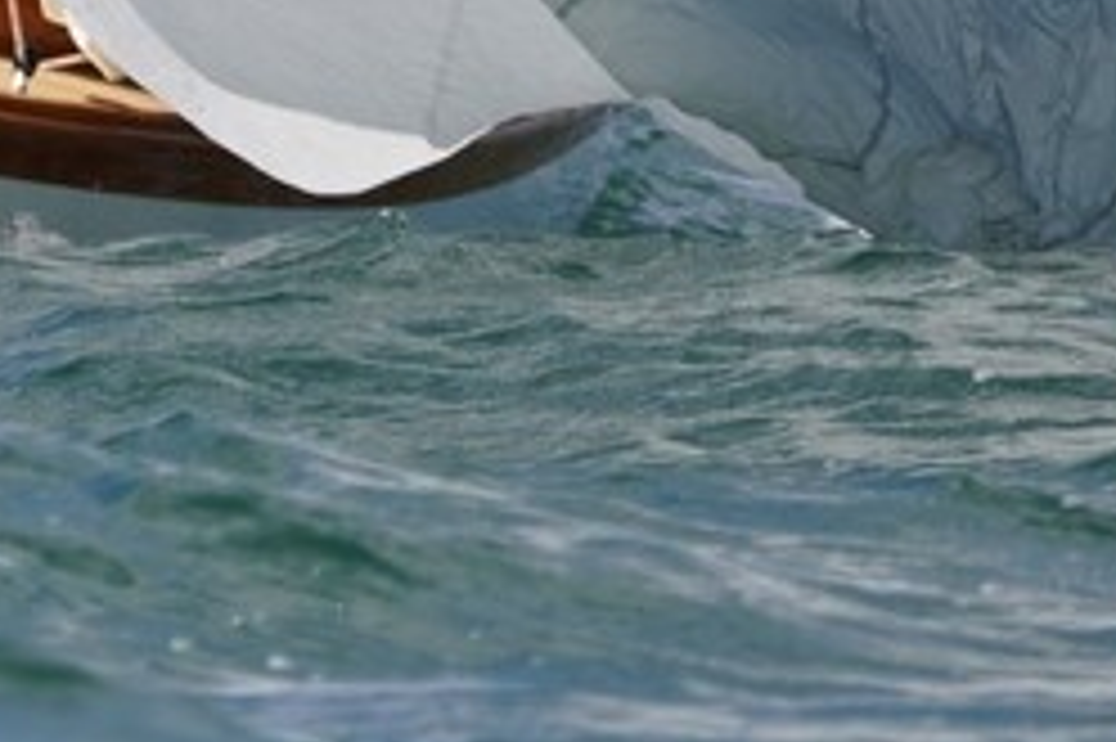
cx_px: -256
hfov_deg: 0.9
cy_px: -393
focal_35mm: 2262
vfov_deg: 0.6
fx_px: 70073
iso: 250
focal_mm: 468
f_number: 6.3
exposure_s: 1/1600
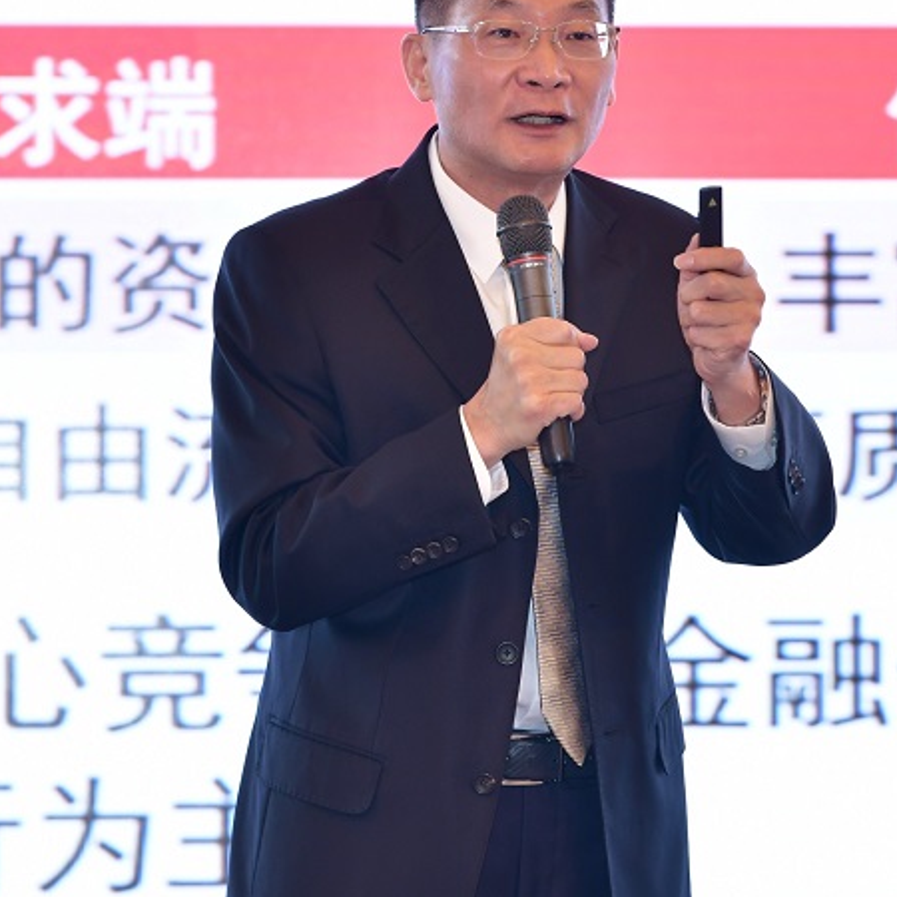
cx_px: 488
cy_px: 341
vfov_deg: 6.7
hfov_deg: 6.7
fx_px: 7652
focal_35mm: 261
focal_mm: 135
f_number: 4.5
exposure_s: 1/125
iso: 640
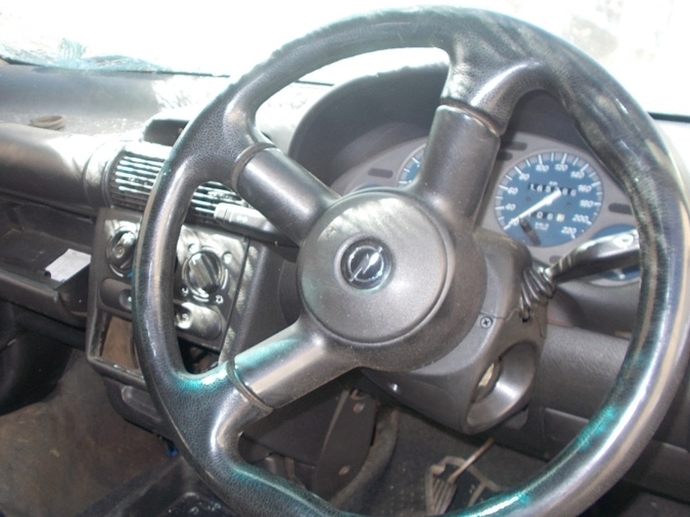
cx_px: 265
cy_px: 269
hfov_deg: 52.2
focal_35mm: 35
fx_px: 698
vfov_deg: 40.7
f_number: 3.2
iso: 80
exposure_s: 1/40
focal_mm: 4.6
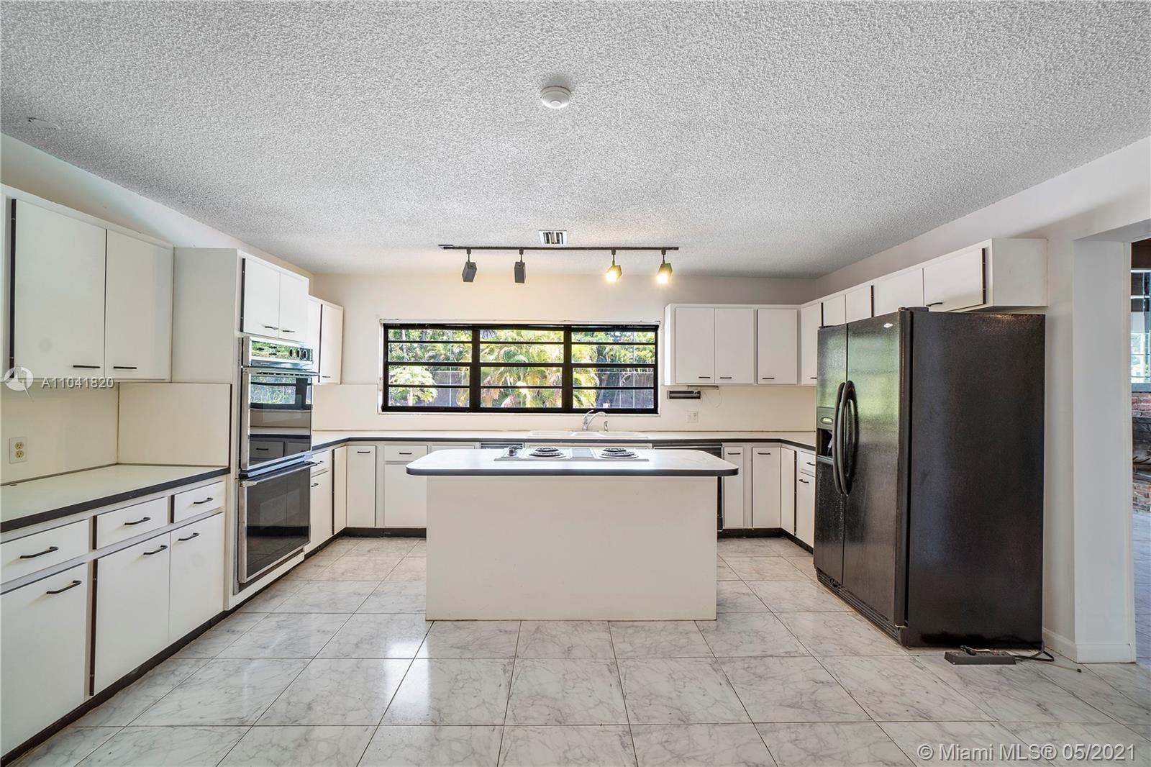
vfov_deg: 77.3
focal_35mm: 15
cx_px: 576
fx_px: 479
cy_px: 384
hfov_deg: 100.4
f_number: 11
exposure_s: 1/4
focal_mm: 10
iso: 160
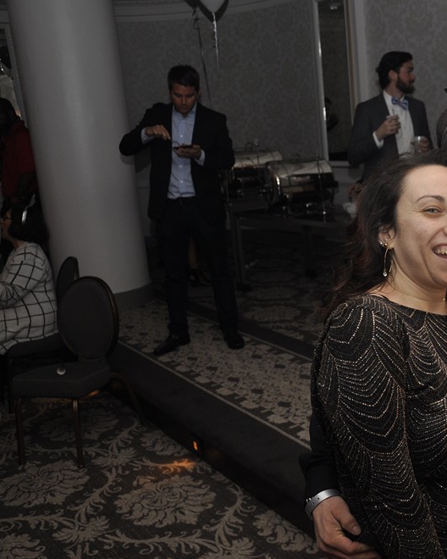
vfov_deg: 41.4
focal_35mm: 45
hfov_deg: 31.9
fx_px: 739
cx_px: 408
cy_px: 280
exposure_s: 1/60
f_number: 5
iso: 400
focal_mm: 21
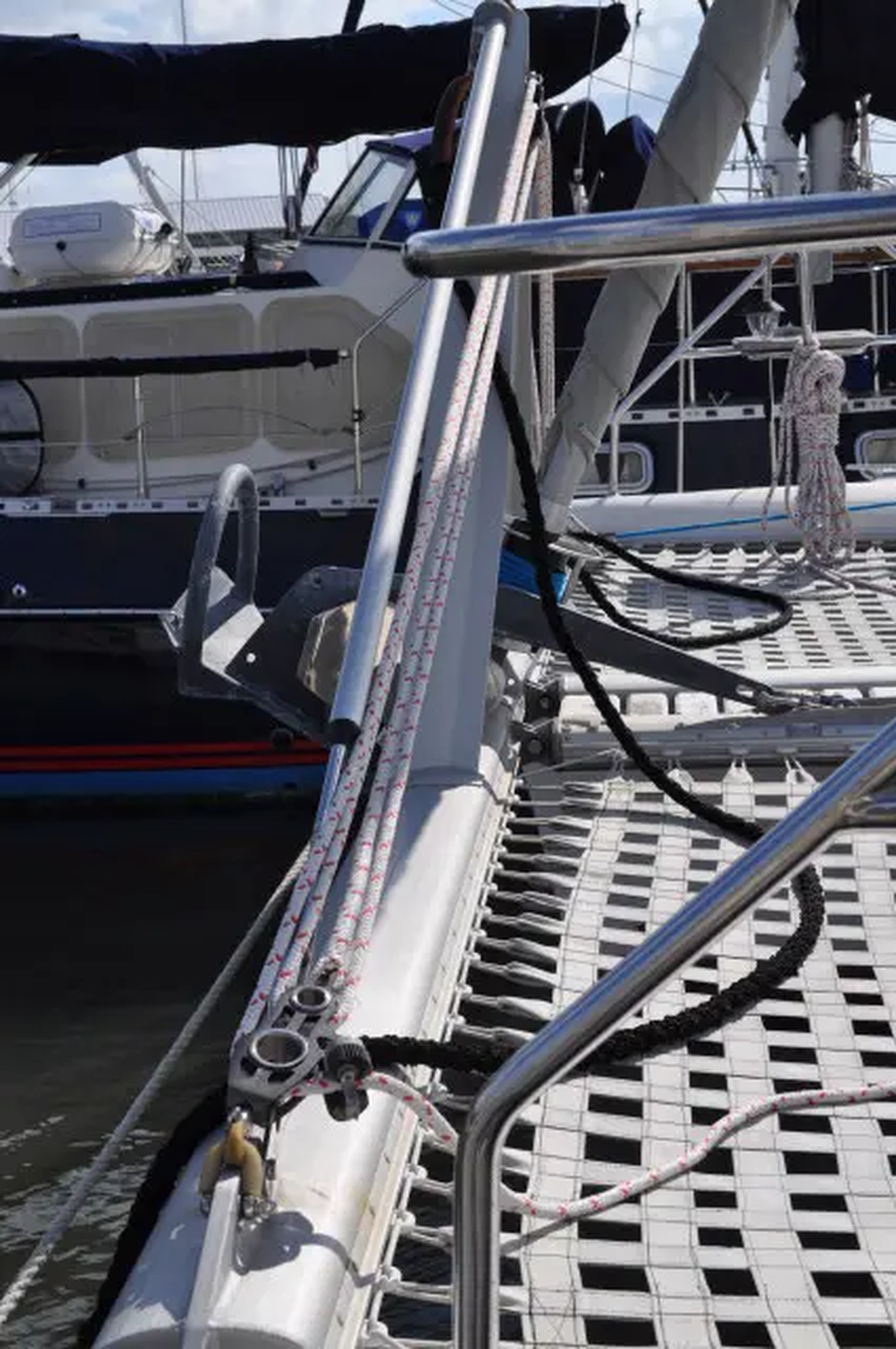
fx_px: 2021
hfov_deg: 25.0
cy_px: 674
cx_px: 448
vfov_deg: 36.9
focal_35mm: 54
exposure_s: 1/500
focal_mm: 36
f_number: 11
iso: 200
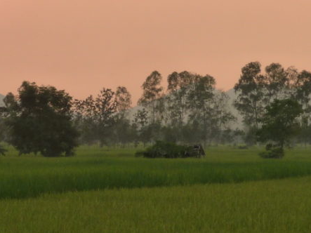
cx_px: 44
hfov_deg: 8.3
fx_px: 2138
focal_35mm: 238
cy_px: 118
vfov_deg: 6.2
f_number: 4.7
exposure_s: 1/100
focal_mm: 17.5
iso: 160
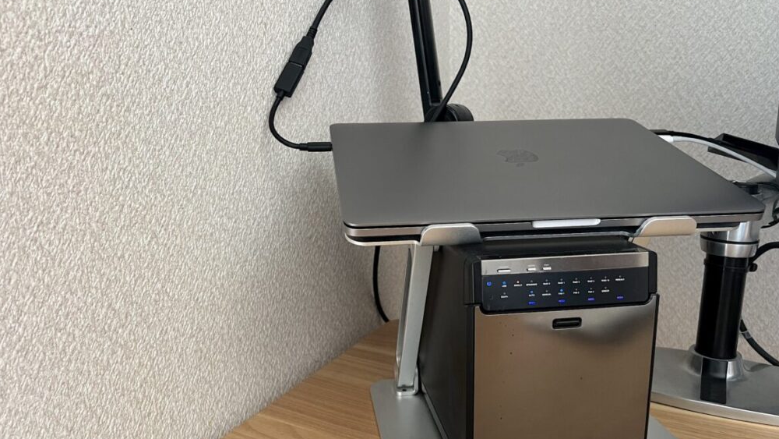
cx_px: 383
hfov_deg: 66.1
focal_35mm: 29
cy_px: 238
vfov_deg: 40.2
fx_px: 599
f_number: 1.5
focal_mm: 5.7
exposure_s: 1/60
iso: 320
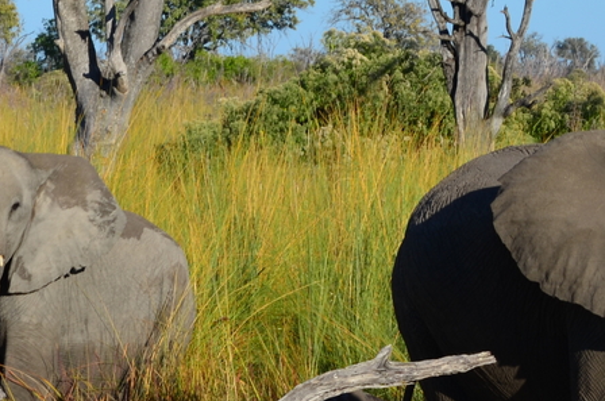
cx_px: 192
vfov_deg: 3.3
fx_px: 7046
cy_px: 347
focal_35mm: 420
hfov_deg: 4.9
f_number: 11
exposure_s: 1/125
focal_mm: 98
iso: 100
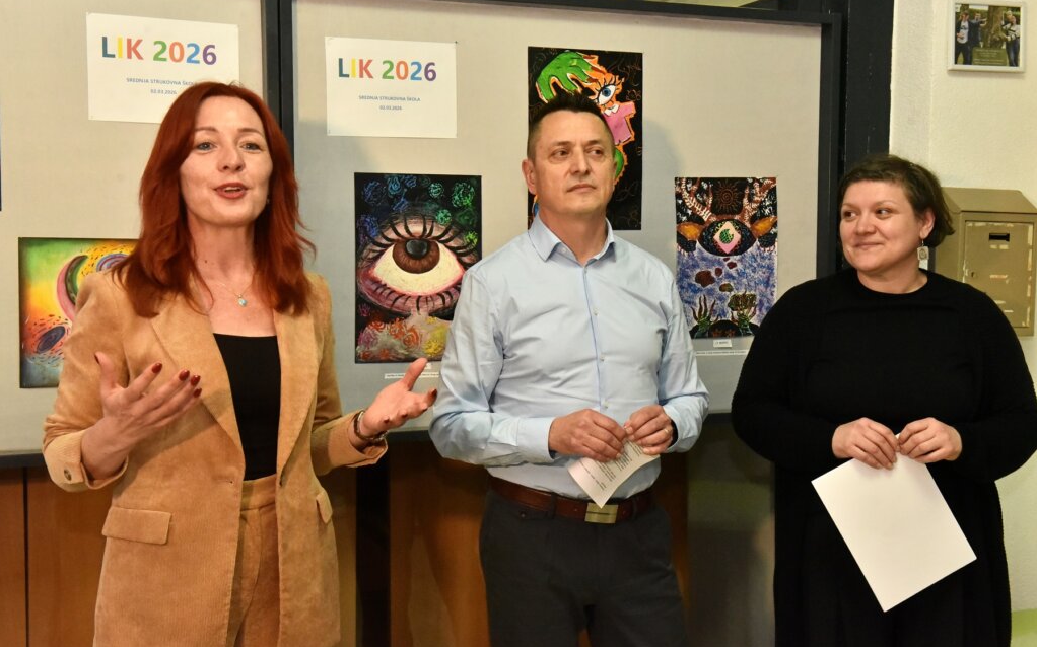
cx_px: 518
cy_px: 306
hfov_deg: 43.5
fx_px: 1300
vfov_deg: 28.0
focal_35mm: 46
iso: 5000
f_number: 8
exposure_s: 1/160
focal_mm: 45
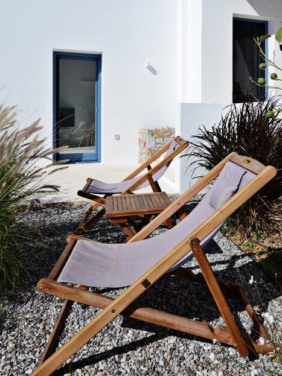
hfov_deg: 46.3
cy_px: 117
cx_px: 178
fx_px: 326
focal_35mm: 30
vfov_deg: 58.2
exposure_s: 1/320
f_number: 11
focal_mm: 18
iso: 100
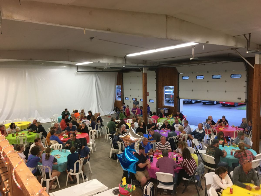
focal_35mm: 29
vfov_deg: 48.2
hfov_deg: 61.7
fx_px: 219
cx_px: 130
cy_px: 98
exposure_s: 1/30
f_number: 2.2
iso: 100
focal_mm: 4.15
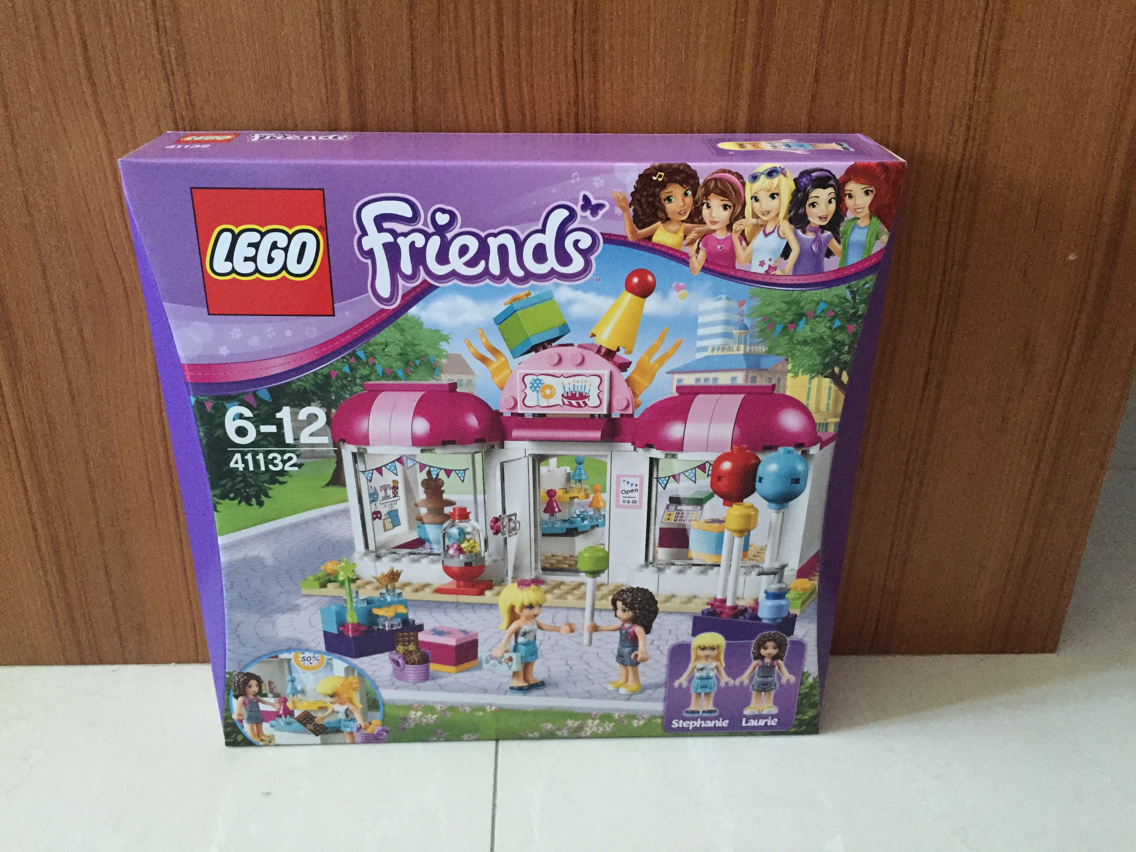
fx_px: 952
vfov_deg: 48.2
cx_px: 568
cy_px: 426
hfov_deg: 61.7
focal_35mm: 29
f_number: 2.2
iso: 320
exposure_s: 1/15
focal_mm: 4.15
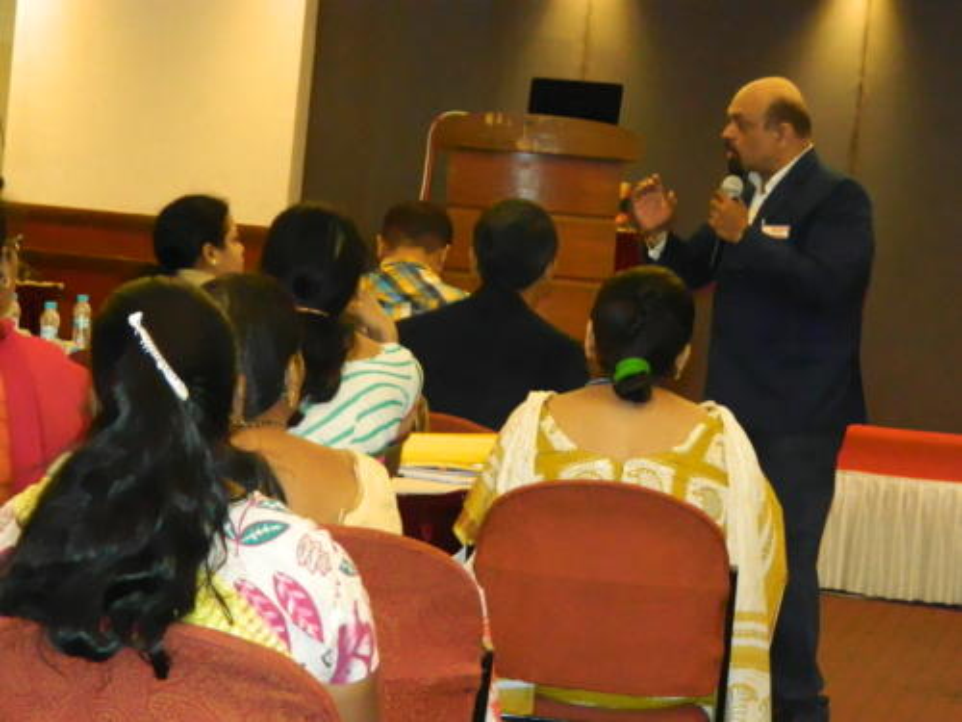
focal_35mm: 129
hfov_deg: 15.3
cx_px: 481
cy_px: 361
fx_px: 3585
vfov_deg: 11.5
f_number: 4.7
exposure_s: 1/30
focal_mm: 23.2
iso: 1600
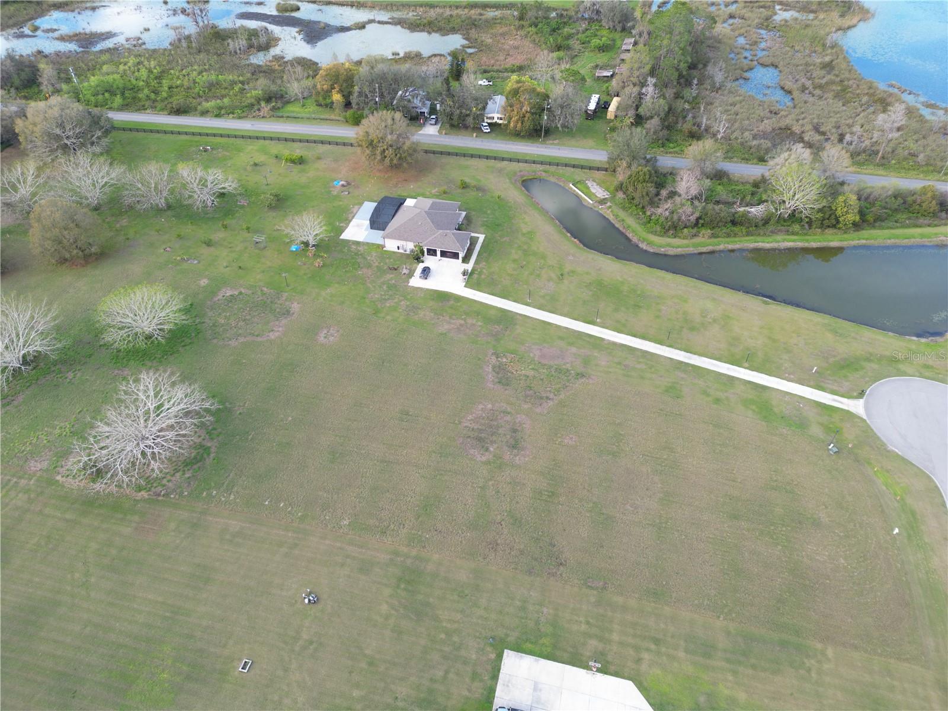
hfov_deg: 71.6
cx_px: 474
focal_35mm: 24
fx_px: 657
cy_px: 356
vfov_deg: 56.8
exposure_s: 1/320
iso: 100
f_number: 1.7
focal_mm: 6.72
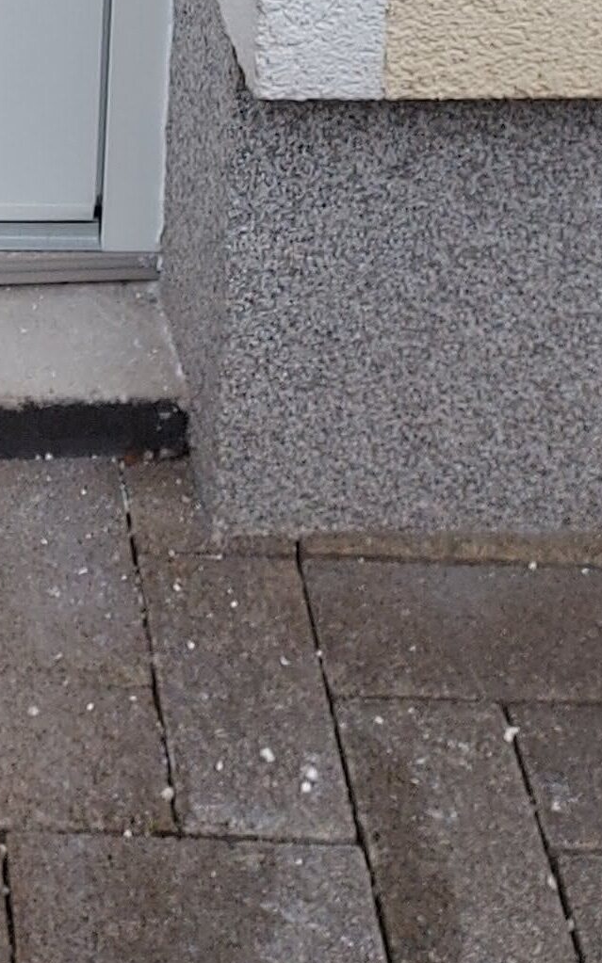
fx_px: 3020
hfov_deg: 10.6
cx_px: -503
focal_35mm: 115
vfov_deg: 14.3
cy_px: -1103
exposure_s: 1/231
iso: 32
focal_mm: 5.23
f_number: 1.8
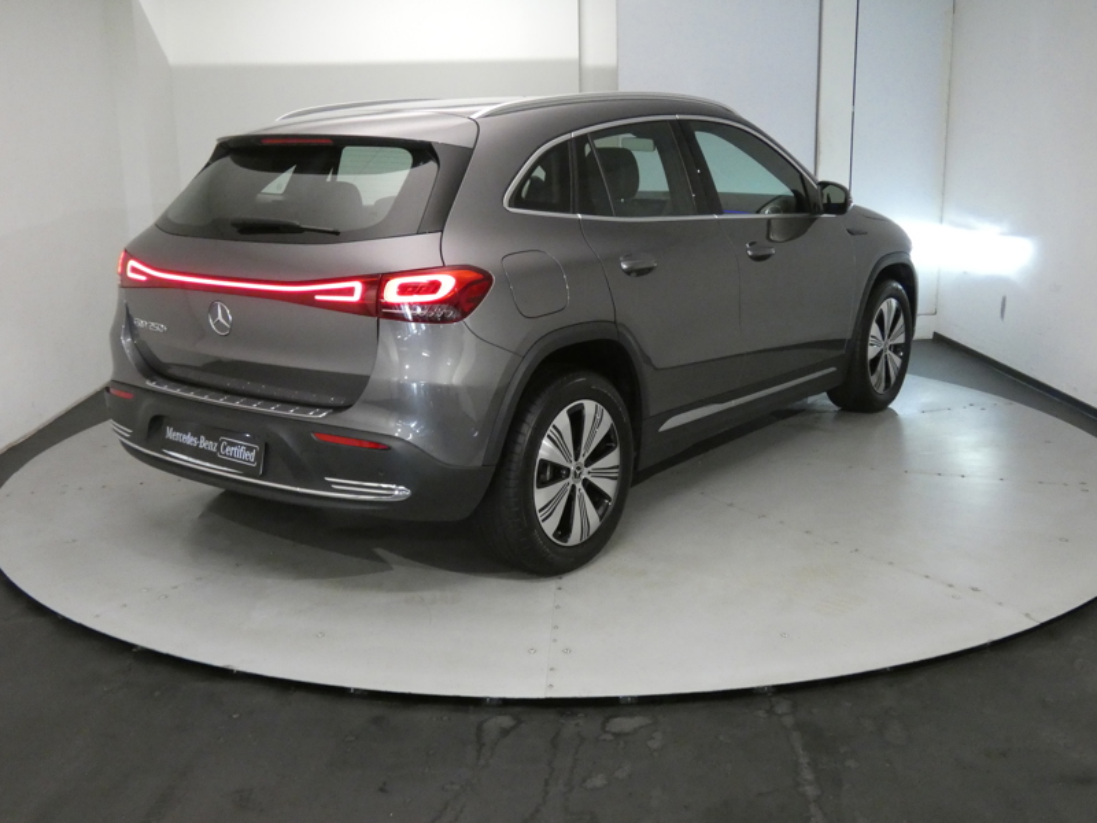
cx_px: 548
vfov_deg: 39.7
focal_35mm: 36
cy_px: 412
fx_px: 1141
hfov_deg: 51.4
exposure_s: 1/80
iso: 1000
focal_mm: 6.5
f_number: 3.5
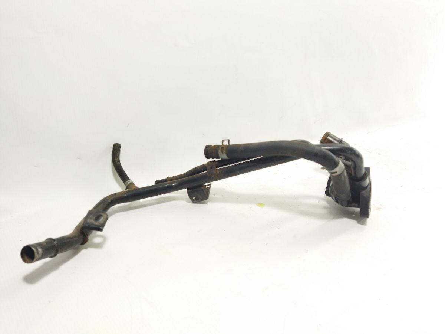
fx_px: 347
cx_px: 222
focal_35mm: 27
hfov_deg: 65.3
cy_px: 167
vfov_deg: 51.4
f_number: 1.79
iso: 159
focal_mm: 4.71
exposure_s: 1/100
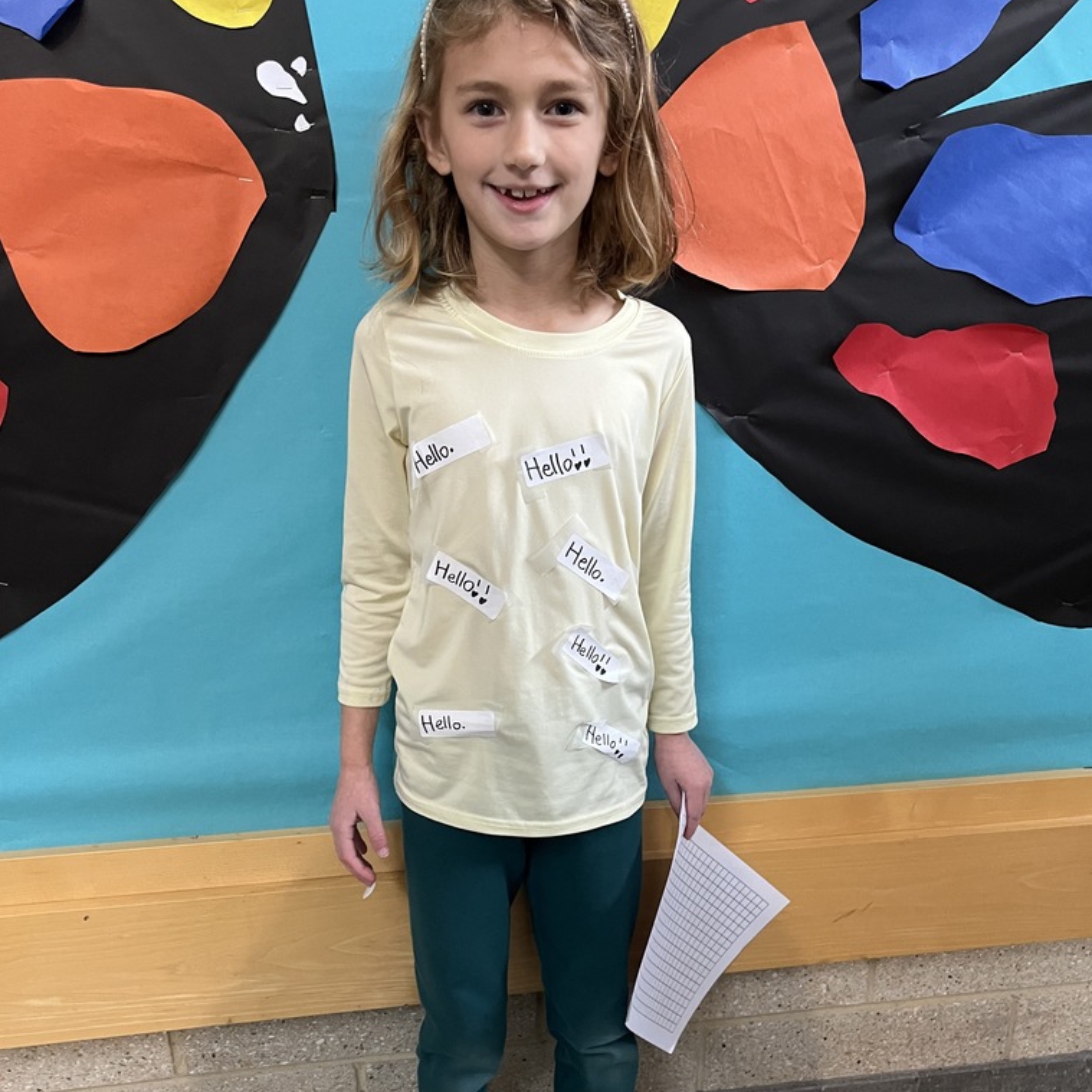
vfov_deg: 52.0
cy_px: 683
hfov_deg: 52.5
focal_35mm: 31
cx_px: 550
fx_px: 1106
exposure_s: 1/60
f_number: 1.6
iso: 400
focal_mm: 5.1
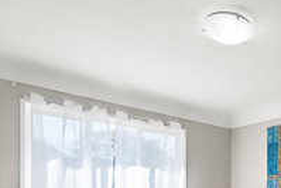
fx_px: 273
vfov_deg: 34.0
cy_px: 195
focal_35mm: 35
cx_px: 283
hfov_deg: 45.6
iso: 320
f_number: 7.1
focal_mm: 16
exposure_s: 1/30
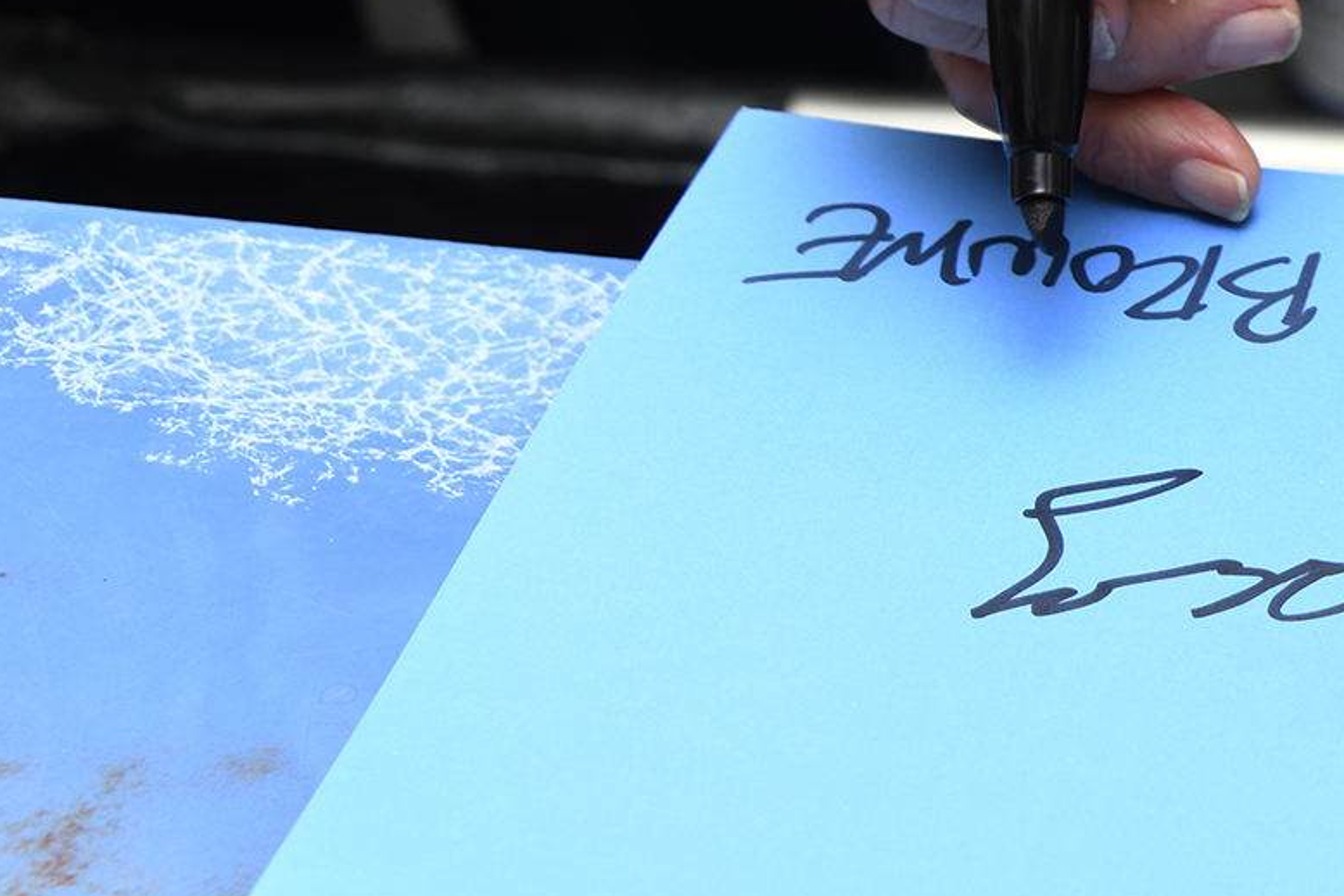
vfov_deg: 8.6
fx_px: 5937
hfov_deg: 12.4
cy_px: 171
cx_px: 1937
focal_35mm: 159
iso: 400
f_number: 5.6
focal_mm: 55
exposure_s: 1/80
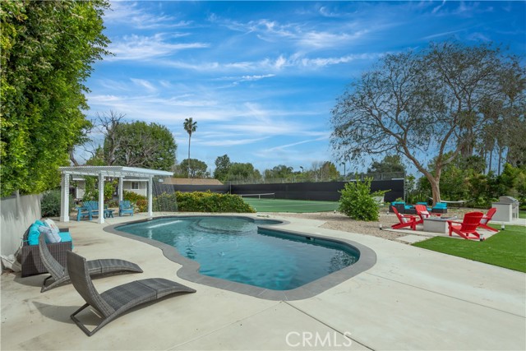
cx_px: 263
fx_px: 234
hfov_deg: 96.7
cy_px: 176
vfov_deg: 73.8
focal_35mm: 16
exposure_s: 1/320
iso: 100
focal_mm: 16
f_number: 8
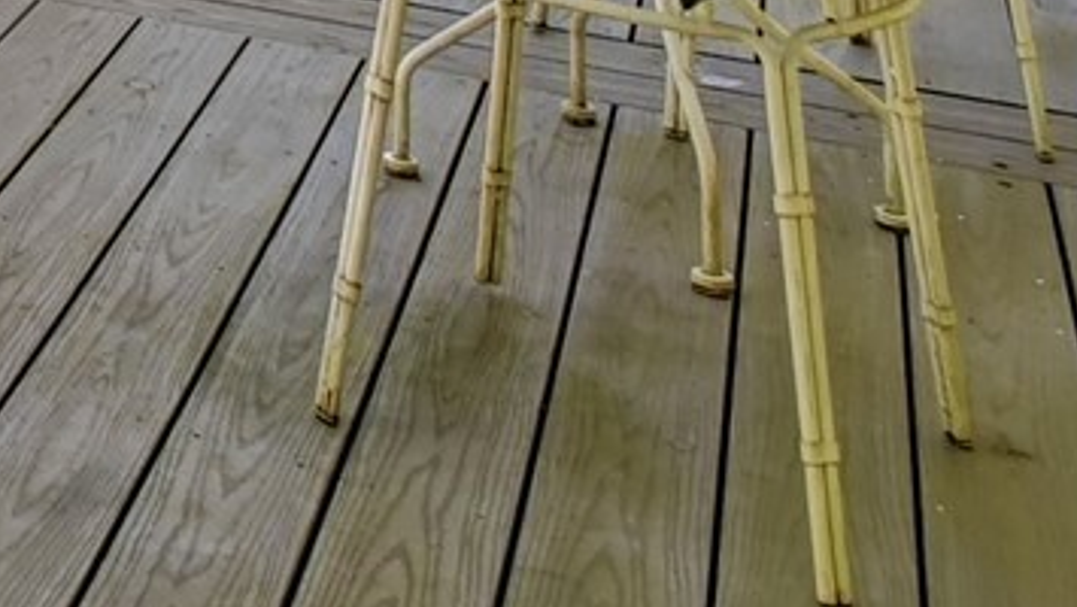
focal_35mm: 75
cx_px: -957
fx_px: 2143
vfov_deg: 13.2
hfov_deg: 19.4
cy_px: -724
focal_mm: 10
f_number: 11
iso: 320
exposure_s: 1/40
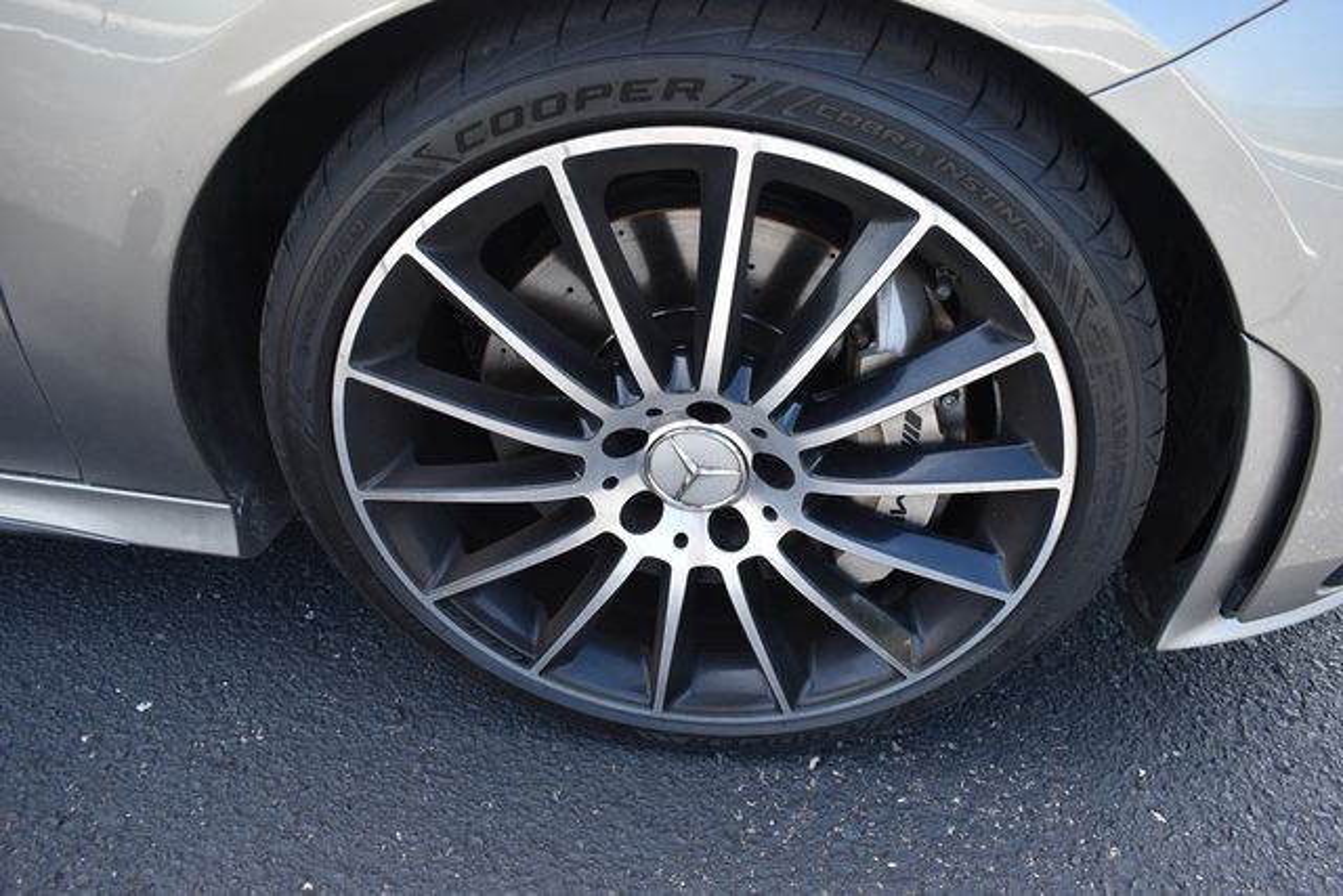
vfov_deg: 48.0
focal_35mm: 27
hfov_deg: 67.4
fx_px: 1007
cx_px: 672
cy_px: 448
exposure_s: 1/250
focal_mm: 18
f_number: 5.6
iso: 400
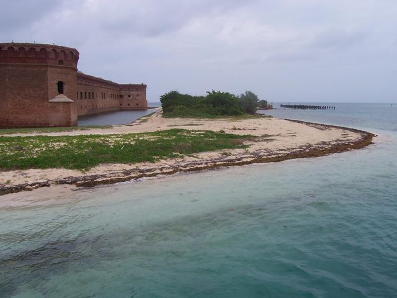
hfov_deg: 51.4
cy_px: 149
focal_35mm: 36
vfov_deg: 39.7
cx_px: 198
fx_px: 413
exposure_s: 1/500
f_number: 4.8
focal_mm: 6
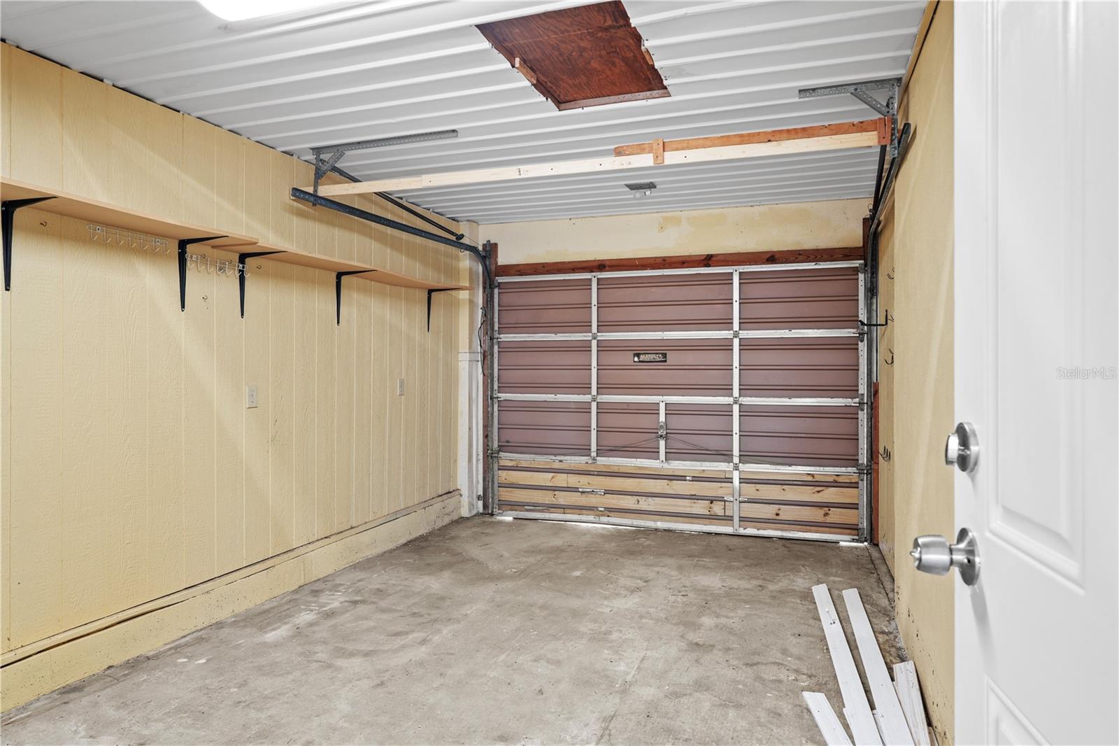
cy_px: 373
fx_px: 684
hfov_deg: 78.6
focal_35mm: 22
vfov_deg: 57.2
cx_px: 560
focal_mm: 22
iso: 100
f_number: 8
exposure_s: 2.5
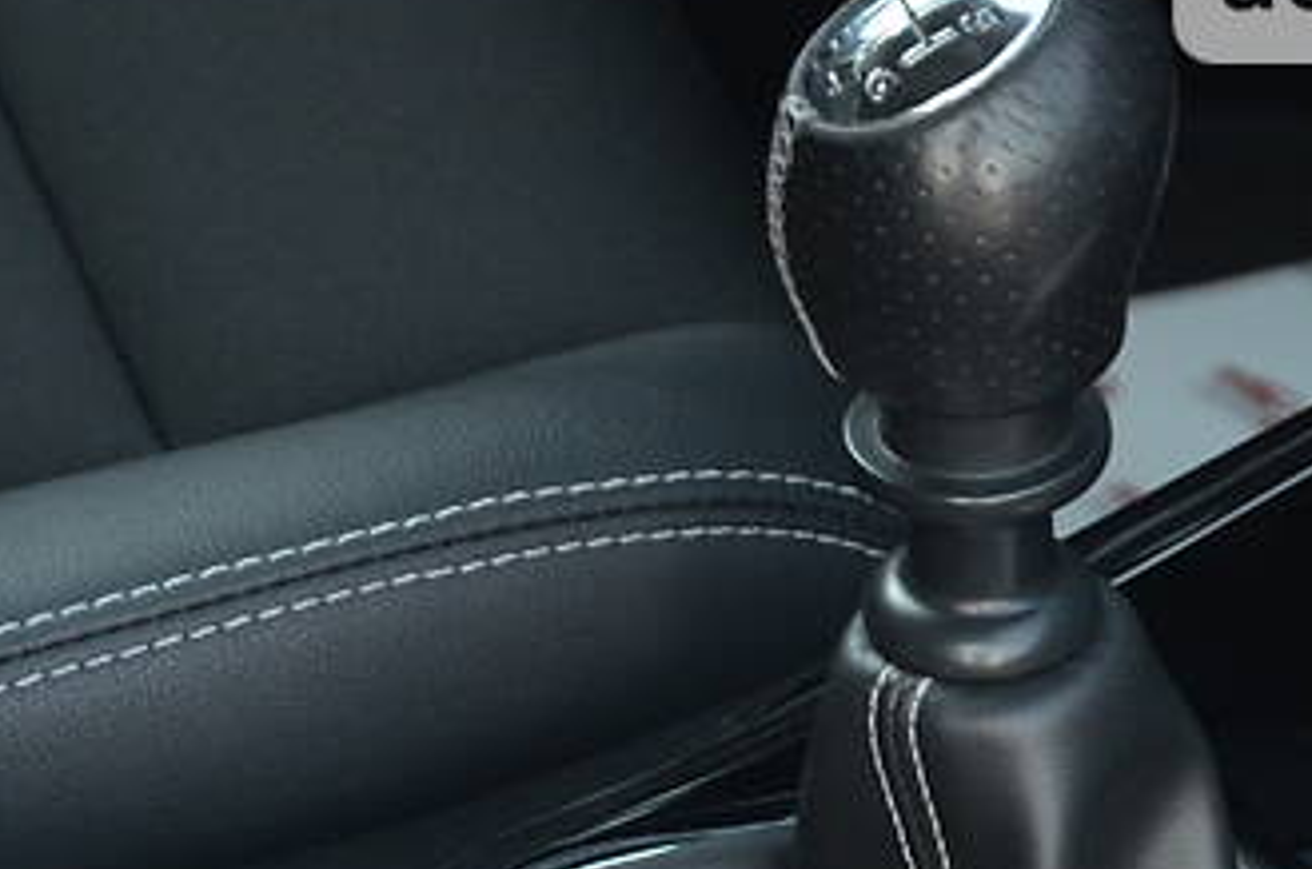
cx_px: 211
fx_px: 9938
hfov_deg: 7.5
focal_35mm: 273
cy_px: 901
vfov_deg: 5.0
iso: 800
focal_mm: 75
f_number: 5.3
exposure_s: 1/40
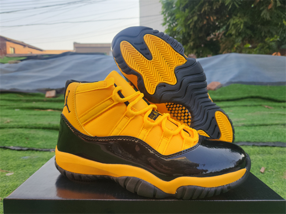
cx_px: 143
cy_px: 107
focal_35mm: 23
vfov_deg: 58.8
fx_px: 190
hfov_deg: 73.9
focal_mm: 5.4
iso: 20
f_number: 1.8
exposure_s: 1/221
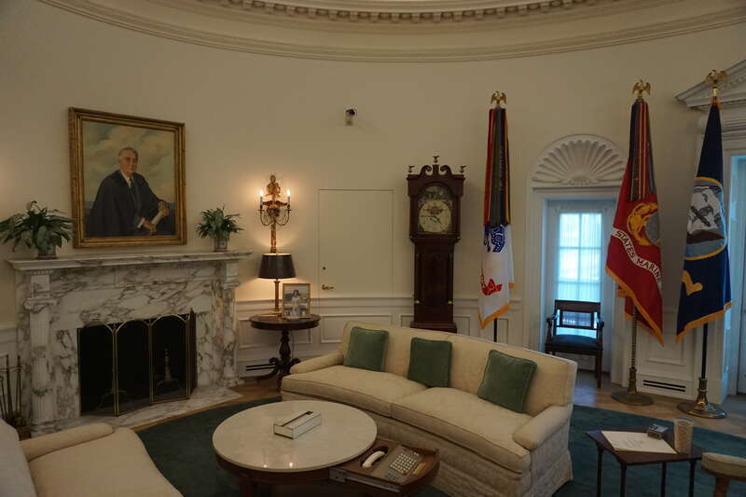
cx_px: 373
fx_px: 497
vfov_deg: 53.1
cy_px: 248
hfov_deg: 73.8
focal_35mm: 24
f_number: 4
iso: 1600
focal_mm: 16
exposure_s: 1/160
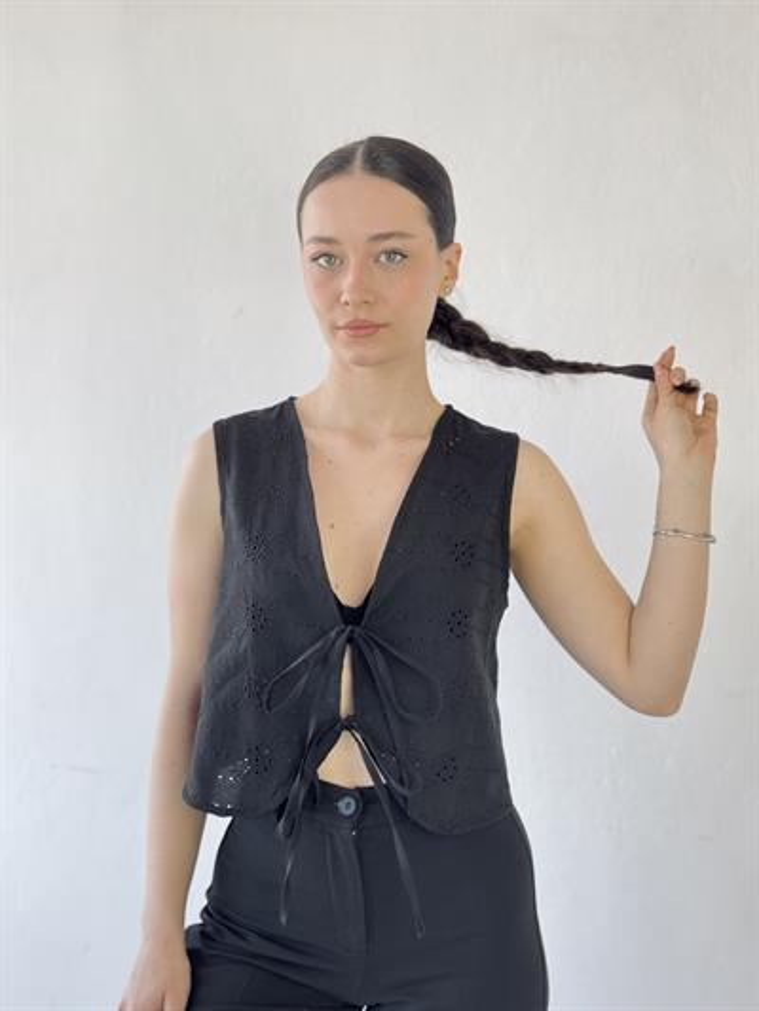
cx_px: 380
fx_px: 1403
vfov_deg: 39.6
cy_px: 506
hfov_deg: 30.3
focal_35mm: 48
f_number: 1.78
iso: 100
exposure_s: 1/100
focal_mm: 6.76
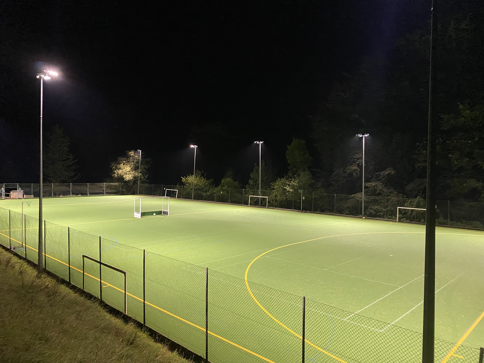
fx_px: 364
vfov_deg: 53.1
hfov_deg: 67.3
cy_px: 182
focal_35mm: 26
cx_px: 242
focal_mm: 4.25
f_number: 1.8
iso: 640
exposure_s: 1/40
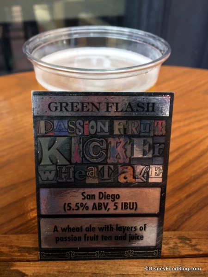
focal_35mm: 29
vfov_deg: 61.7
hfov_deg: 48.2
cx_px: 104
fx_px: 232
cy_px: 138
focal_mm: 4.15
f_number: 2.2
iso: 32
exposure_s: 1/60
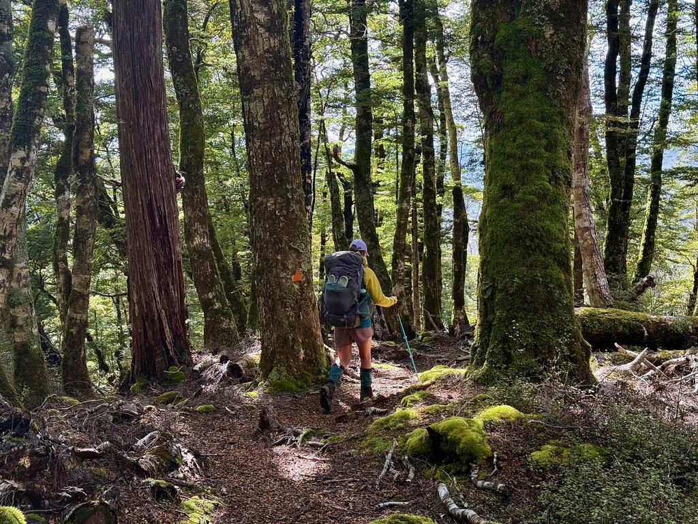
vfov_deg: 30.3
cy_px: 262
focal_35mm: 48
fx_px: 968
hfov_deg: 39.7
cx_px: 349
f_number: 1.78
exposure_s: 1/242
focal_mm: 6.76
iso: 100
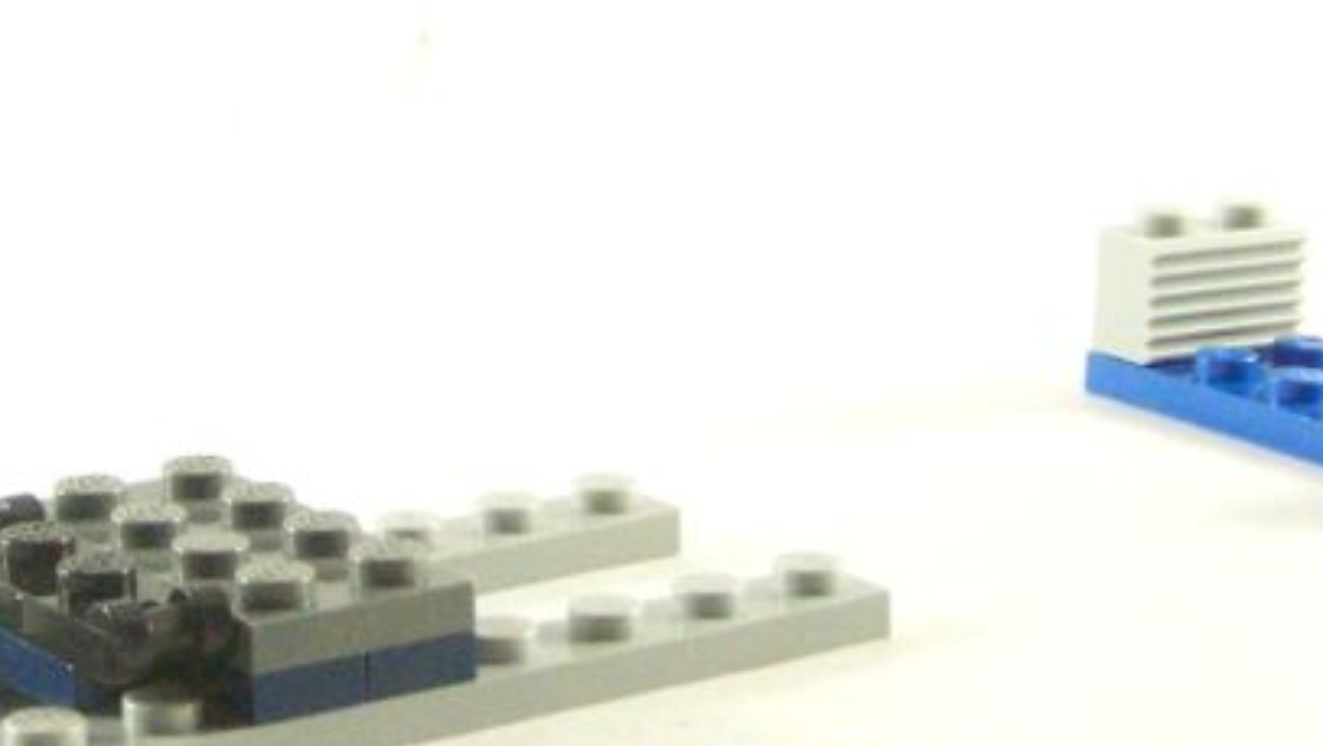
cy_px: 208
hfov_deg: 15.3
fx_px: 4915
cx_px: 622
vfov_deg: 8.7
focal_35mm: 140
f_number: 4
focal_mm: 8.5
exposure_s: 1/60
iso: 400
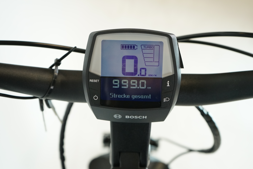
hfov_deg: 41.9
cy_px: 84
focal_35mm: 47
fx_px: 330
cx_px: 126
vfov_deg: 28.6
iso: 2500
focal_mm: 47
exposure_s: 1/200
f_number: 5.6
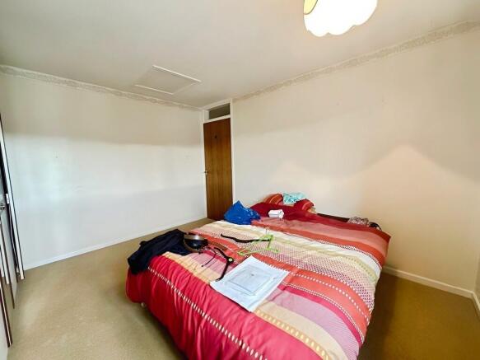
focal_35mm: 14
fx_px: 194
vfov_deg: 85.7
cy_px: 180
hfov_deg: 102.1
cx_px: 240
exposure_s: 1/50
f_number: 2.2
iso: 800
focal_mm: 2.22
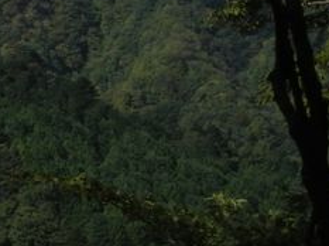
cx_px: -126
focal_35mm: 227
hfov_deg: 8.6
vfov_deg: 6.5
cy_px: -51
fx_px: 2154
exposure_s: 1/800
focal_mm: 11.9
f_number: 4.4
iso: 80
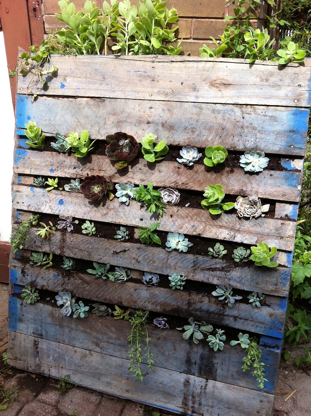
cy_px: 208
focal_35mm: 35
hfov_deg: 40.6
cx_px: 156
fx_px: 420
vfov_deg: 52.7
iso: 80
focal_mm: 3.85
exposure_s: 1/392
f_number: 2.8
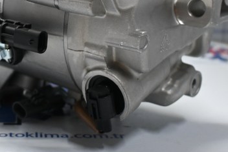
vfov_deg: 15.7
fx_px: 539
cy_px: -5
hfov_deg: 23.5
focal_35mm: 85
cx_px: 41
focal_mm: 25
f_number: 4.2
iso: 1400
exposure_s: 1/125
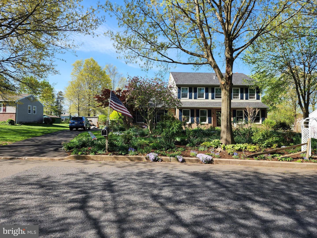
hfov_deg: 73.9
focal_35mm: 23
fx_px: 211
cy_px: 119
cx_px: 158
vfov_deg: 58.9
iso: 12
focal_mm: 6.4
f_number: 1.8
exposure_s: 1/560
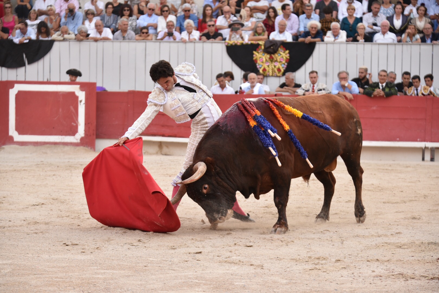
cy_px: 146
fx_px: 1646
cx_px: 220
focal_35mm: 135
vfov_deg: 10.2
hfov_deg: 15.2
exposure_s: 1/640
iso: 1400
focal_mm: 135
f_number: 5.6
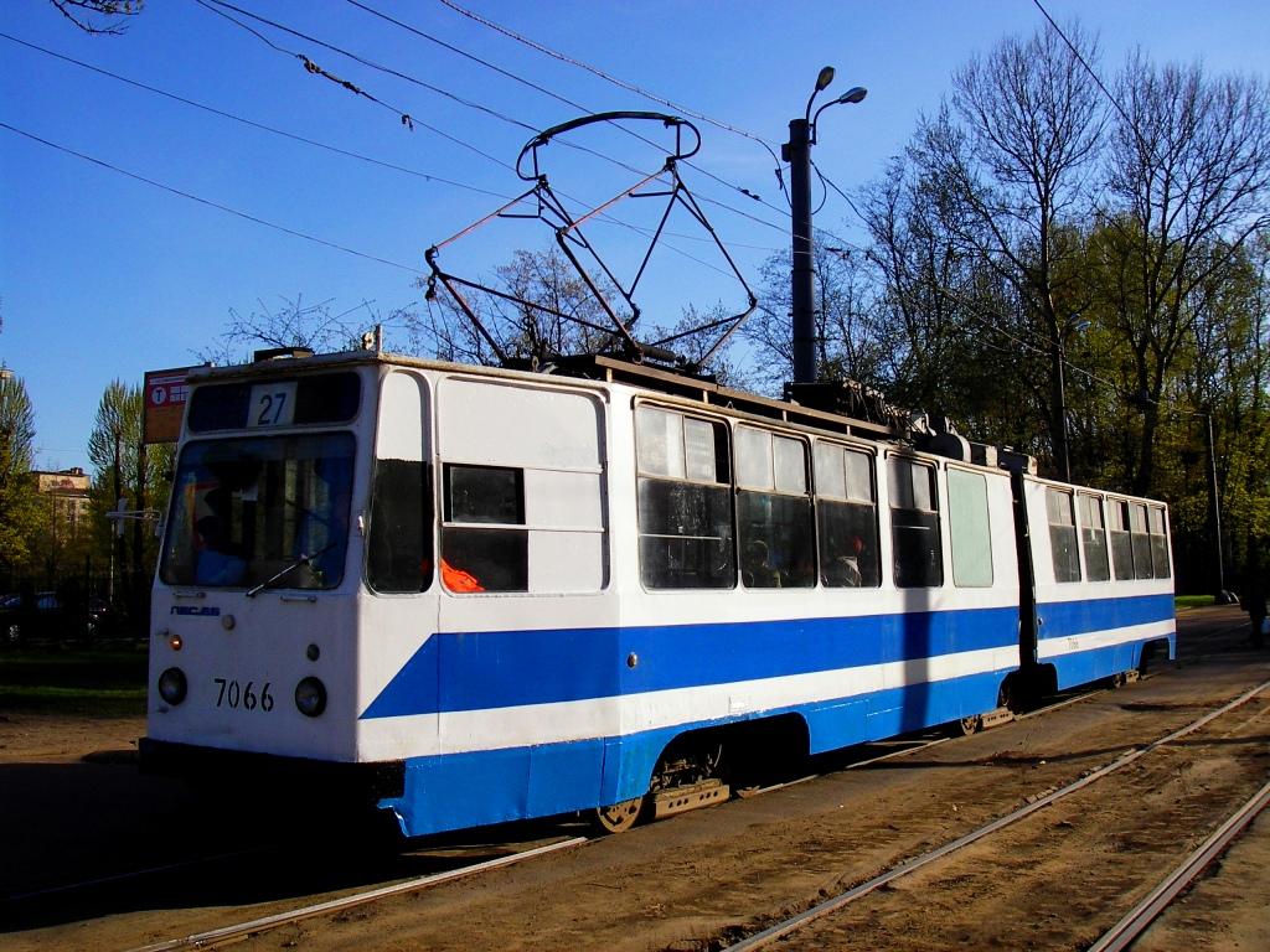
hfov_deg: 49.0
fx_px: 1394
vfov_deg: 37.7
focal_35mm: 38
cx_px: 635
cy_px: 476
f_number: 6.6
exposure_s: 1/250
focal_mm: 6.3
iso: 50
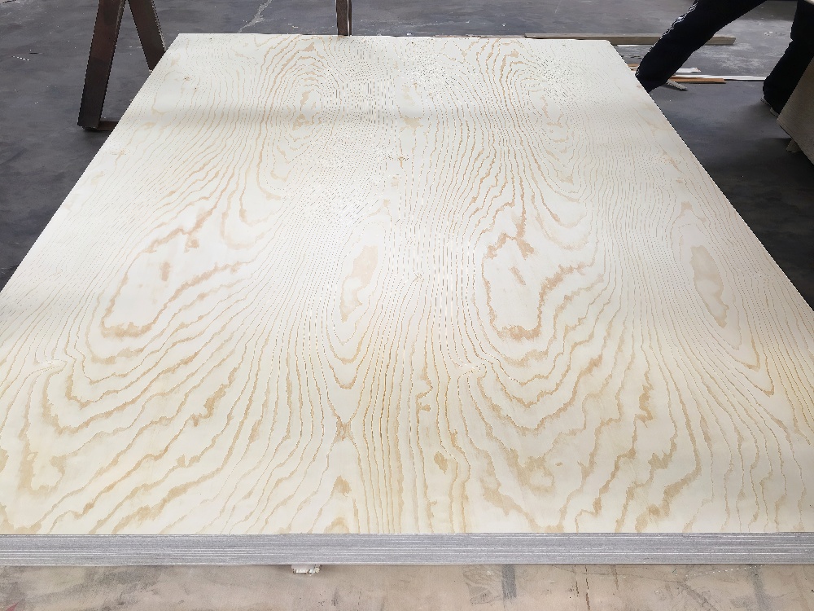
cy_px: 306
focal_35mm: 29
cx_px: 407
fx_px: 682
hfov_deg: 61.7
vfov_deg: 48.2
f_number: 2.2
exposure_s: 1/33
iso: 25
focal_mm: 4.15
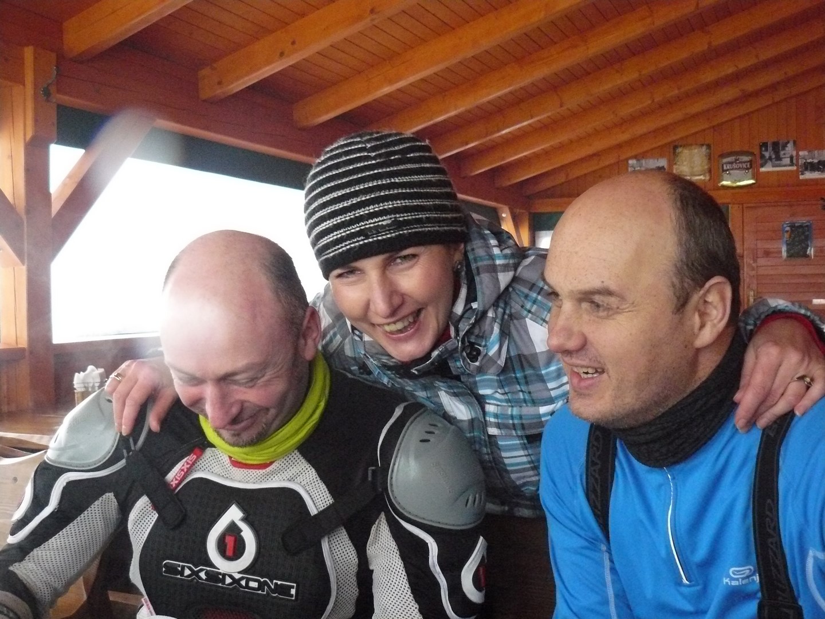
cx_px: 412
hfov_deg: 47.9
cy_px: 310
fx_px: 929
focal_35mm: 39
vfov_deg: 36.8
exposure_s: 1/125
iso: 640
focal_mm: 6.5
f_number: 2.8
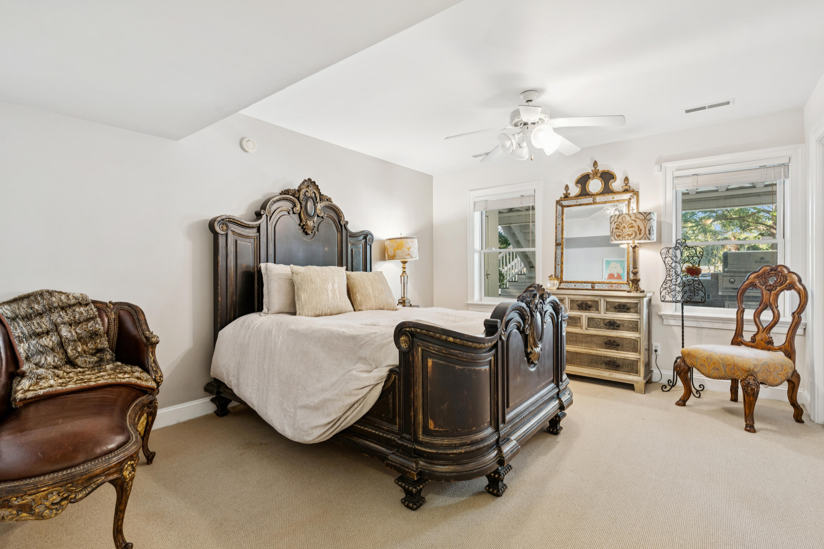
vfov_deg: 70.4
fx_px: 389
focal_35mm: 17
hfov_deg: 93.3
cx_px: 412
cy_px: 274
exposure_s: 1/5
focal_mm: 17
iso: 400
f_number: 8
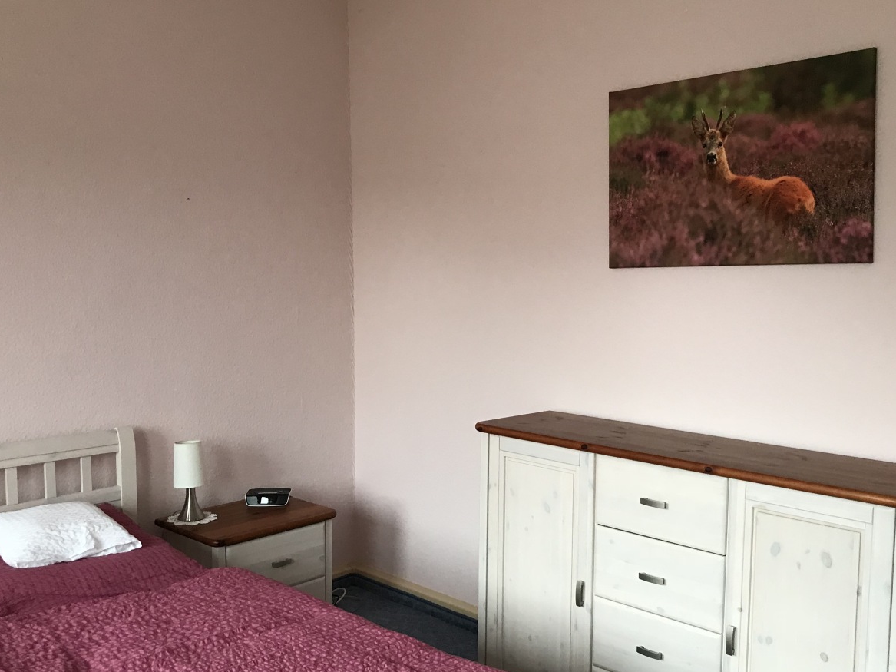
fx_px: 932
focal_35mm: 36
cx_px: 484
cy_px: 358
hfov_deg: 51.3
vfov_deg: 39.6
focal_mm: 3.99
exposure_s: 1/33
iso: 40
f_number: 1.8
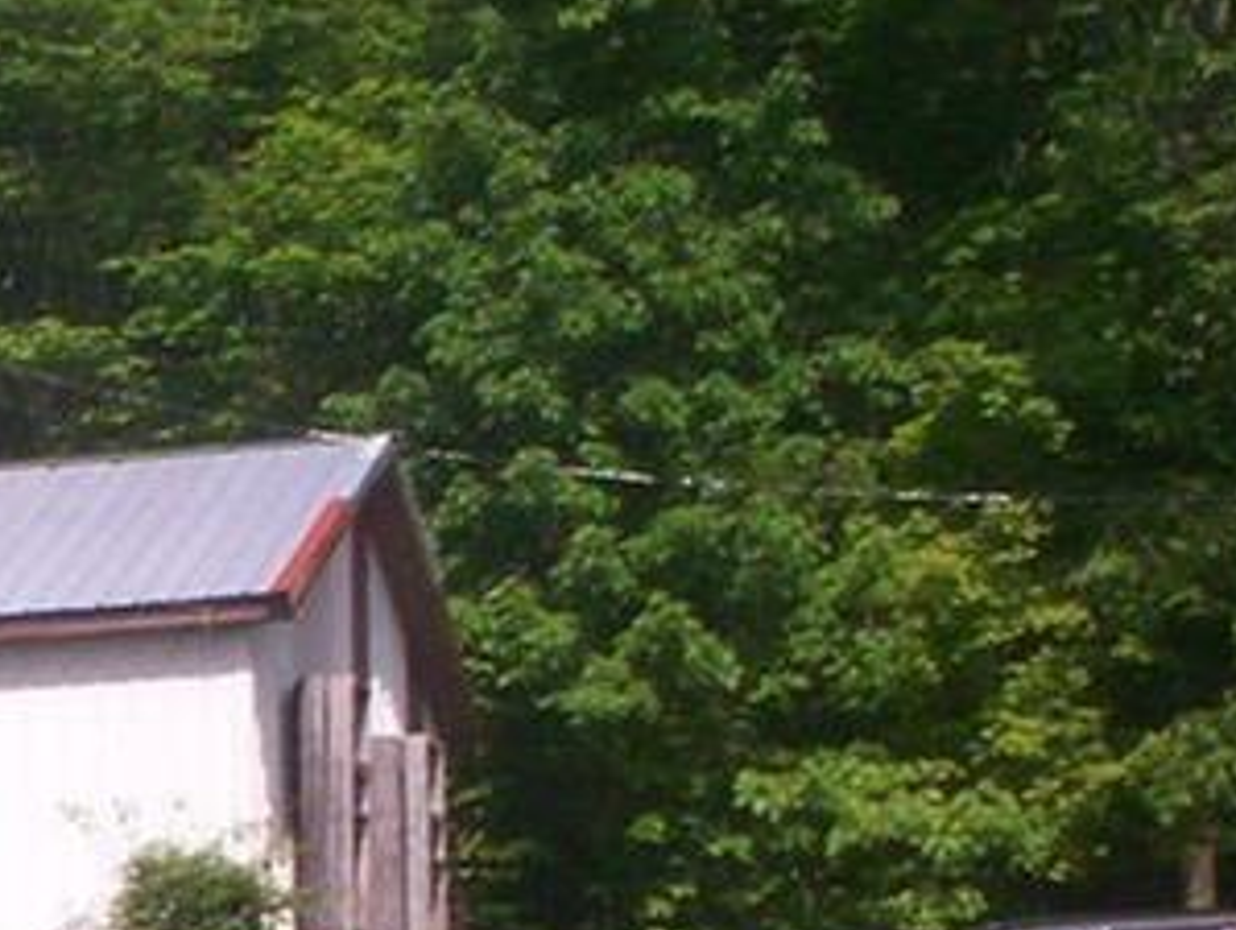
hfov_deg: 10.7
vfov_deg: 8.5
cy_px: 1170
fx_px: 6185
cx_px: -1033
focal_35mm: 173
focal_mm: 6
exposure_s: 1/794
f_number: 4.5
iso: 100
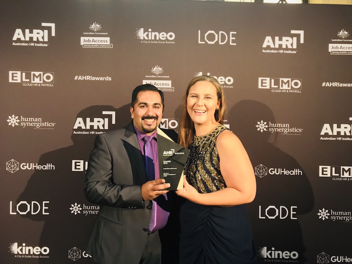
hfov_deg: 63.4
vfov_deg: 49.7
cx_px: 176
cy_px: 132
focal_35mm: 28
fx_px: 285
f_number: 1.8
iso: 160
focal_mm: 3.99
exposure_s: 1/33
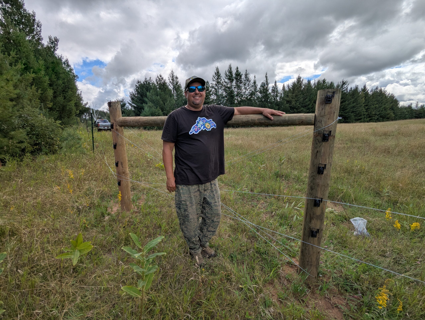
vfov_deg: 78.3
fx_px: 197
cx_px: 212
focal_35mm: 16
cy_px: 160
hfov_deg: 94.4
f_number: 2.2
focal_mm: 2.35
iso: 45
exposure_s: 1/2066
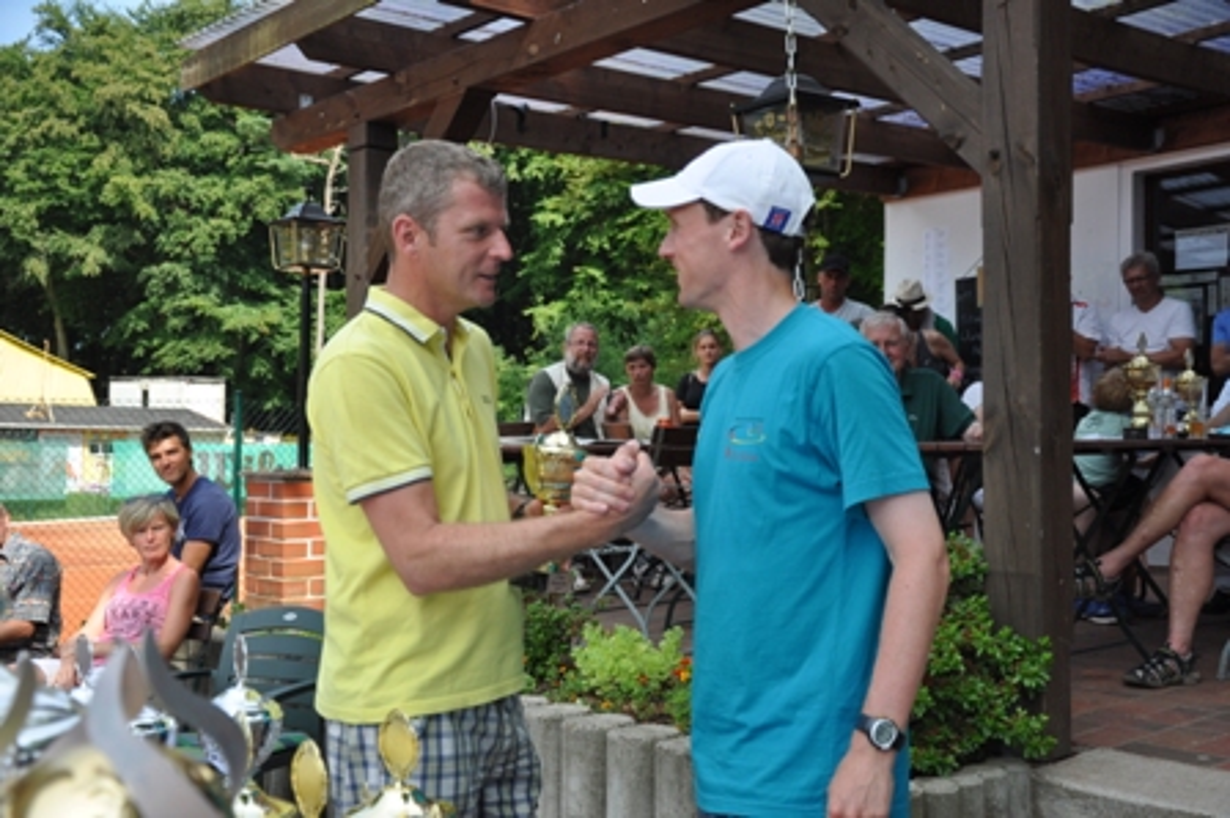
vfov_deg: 34.2
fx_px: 1331
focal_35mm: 39
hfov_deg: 49.6
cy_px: 409
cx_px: 615
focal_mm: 26
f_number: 4.5
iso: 400
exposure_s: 1/1000
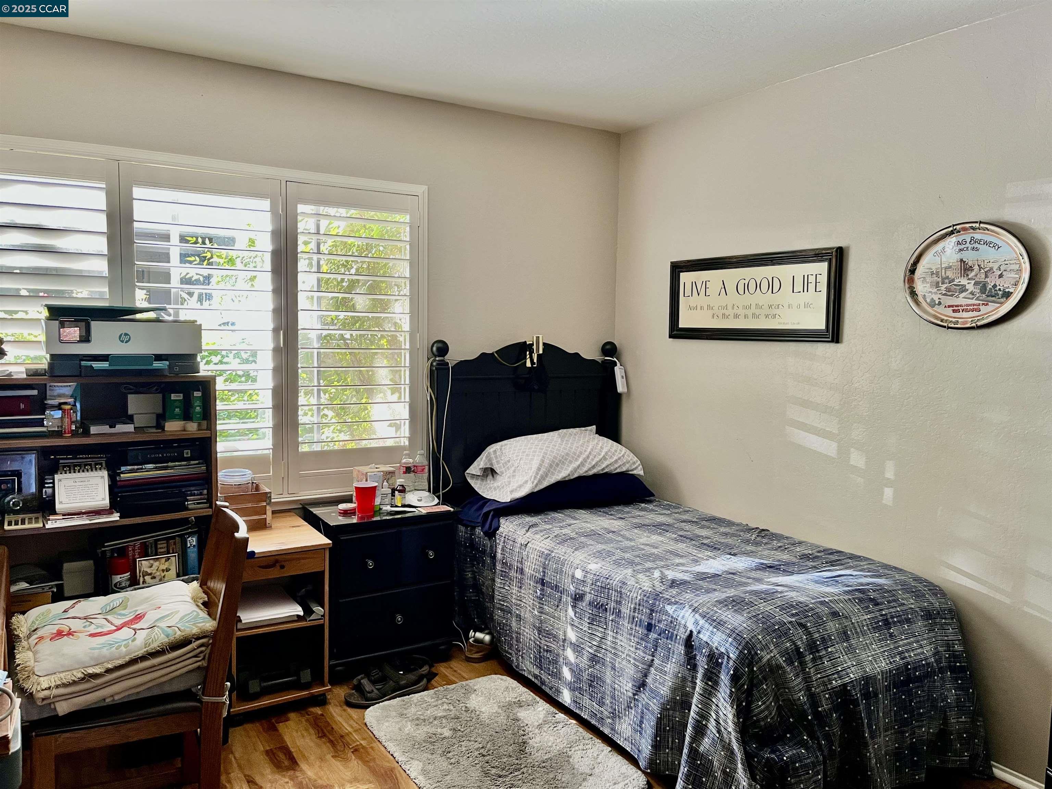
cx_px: 526
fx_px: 790
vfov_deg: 53.1
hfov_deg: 67.3
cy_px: 394
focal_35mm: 26
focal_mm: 5.1
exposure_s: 1/78
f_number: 1.6
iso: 125
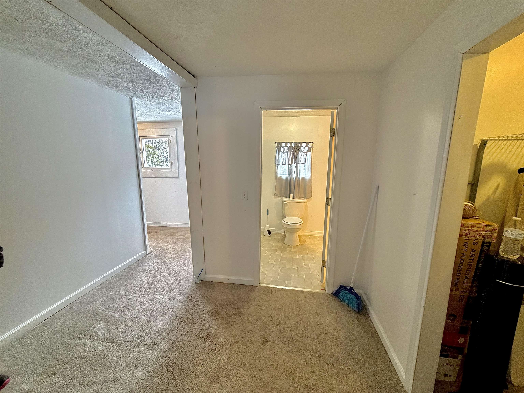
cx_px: 262
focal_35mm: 14
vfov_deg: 85.7
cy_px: 196
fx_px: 212
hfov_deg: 102.1
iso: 250
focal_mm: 2.22
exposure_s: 1/60
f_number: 2.2
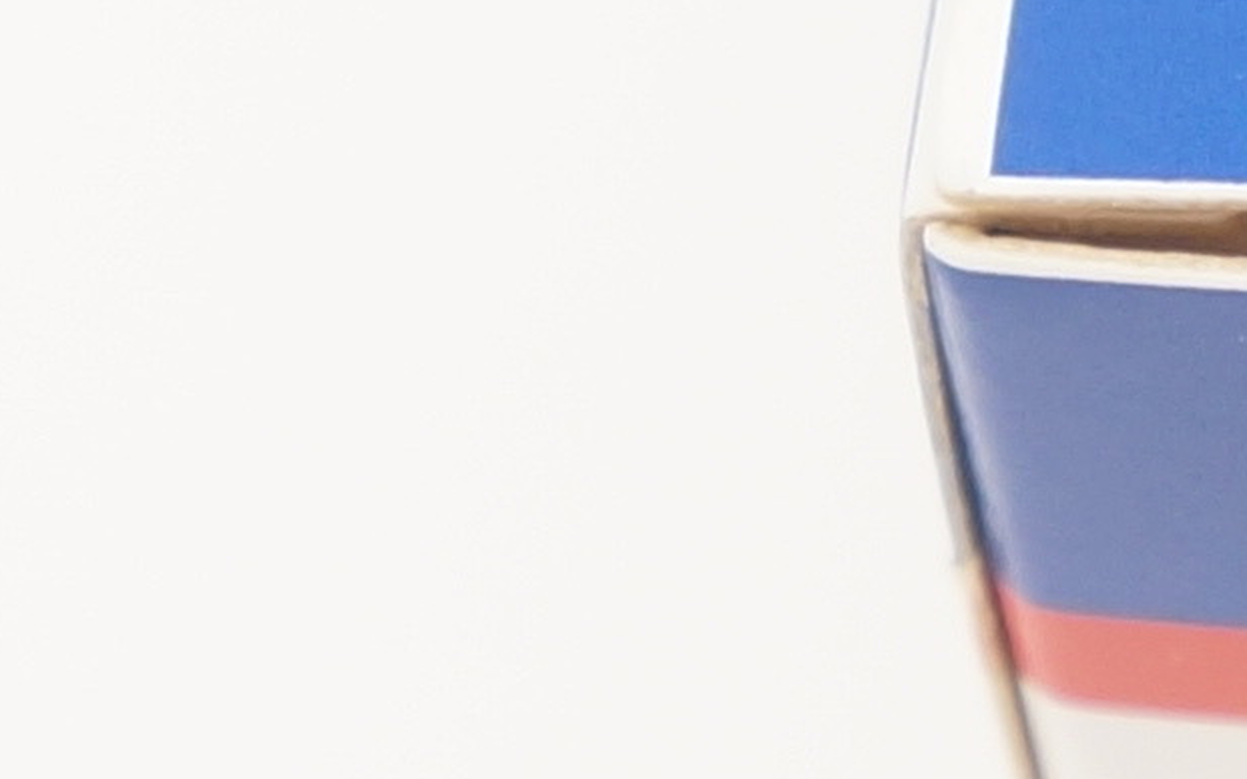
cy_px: -231
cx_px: 3070
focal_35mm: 471
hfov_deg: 4.4
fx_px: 16006
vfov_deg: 2.8
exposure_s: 1/60
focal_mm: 39
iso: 400
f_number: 5
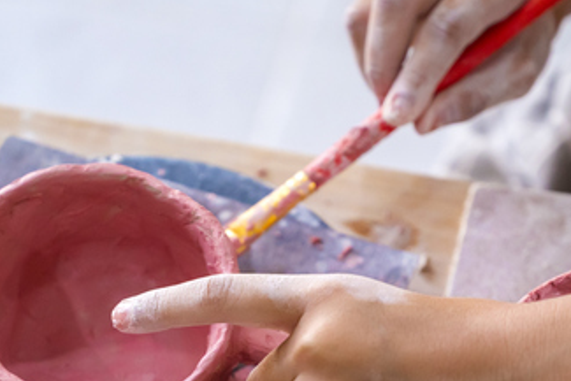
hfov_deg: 13.2
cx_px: 249
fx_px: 2475
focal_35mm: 156
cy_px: 306
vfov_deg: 8.8
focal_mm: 70
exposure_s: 1/100
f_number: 4
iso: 800
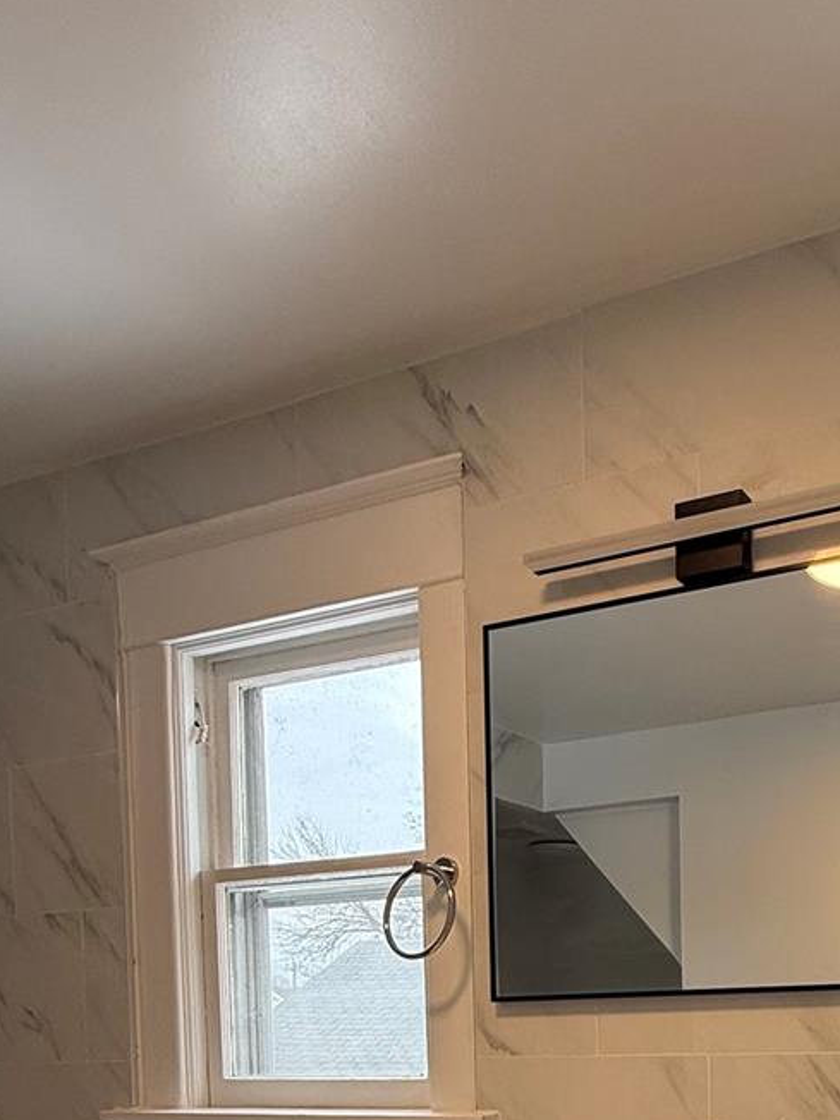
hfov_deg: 38.2
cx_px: 842
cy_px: 1087
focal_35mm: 33
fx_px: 1068
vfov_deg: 47.3
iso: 64
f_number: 2.2
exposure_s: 1/99
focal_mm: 2.22
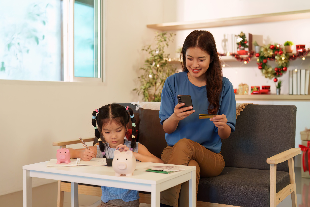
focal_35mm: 50
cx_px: 155
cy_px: 104
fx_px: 431
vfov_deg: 27.0
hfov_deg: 39.6
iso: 2000
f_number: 2.8
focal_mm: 50
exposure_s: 1/250
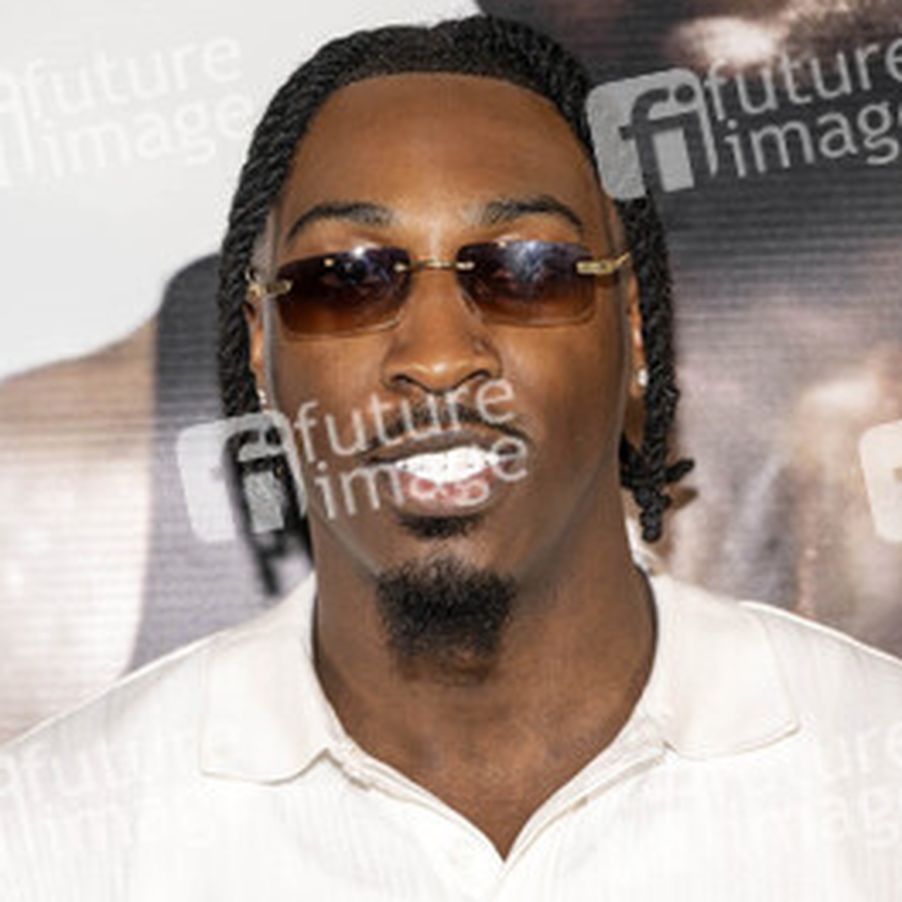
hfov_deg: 15.0
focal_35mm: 116
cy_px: 632
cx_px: 451
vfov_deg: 15.0
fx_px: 3420
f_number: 5.6
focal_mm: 90
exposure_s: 1/200
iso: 400
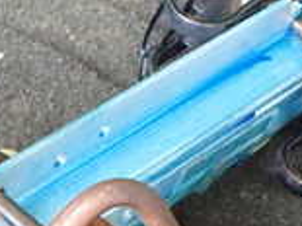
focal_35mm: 116
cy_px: 310
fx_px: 1011
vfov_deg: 12.3
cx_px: -66
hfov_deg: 16.3
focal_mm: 5.4
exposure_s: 1/100
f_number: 2.3
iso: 800
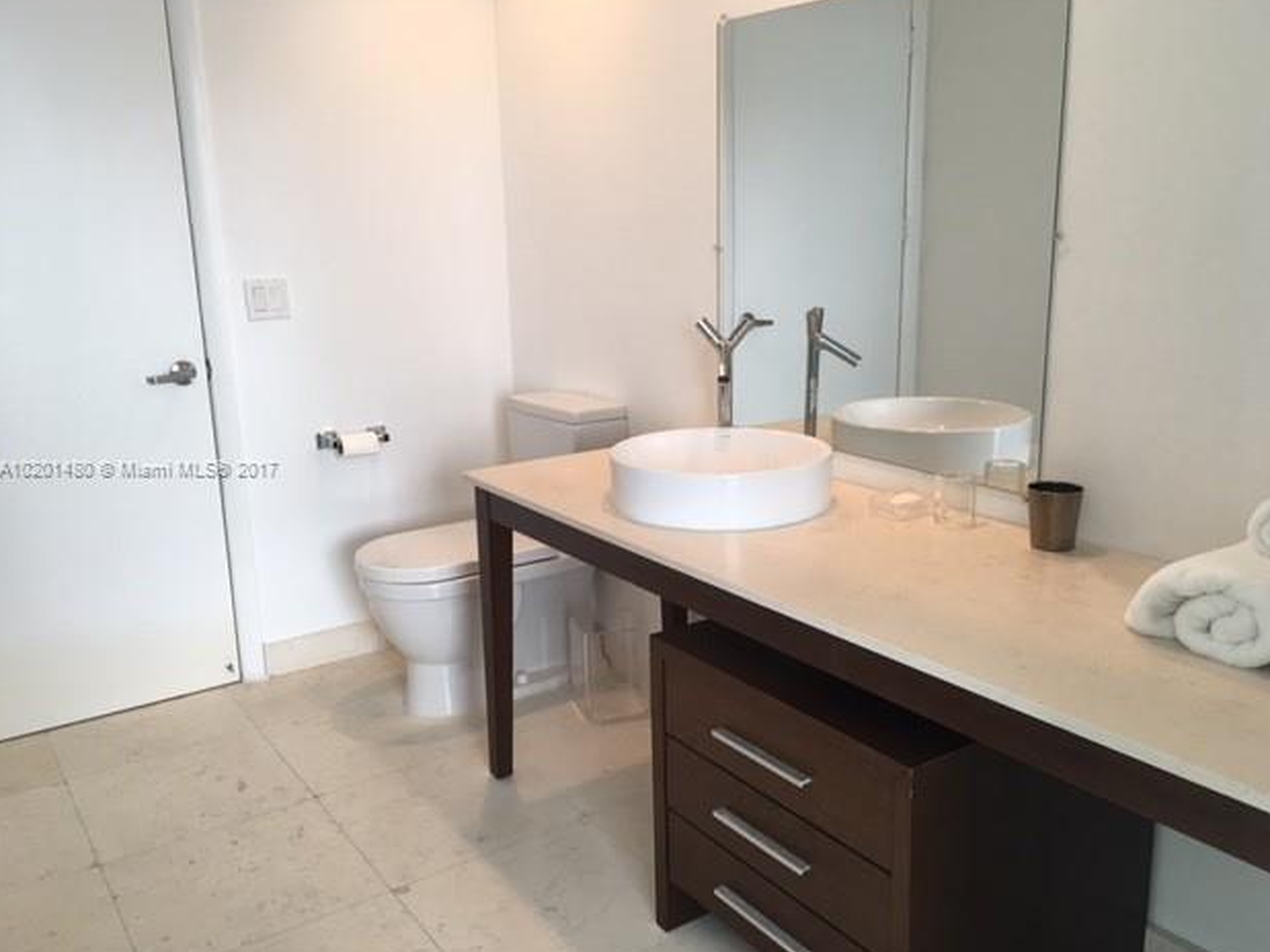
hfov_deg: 60.0
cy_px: 470
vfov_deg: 46.8
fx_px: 1100
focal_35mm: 30
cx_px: 648
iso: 32
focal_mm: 4.15
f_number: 2.2
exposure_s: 1/30
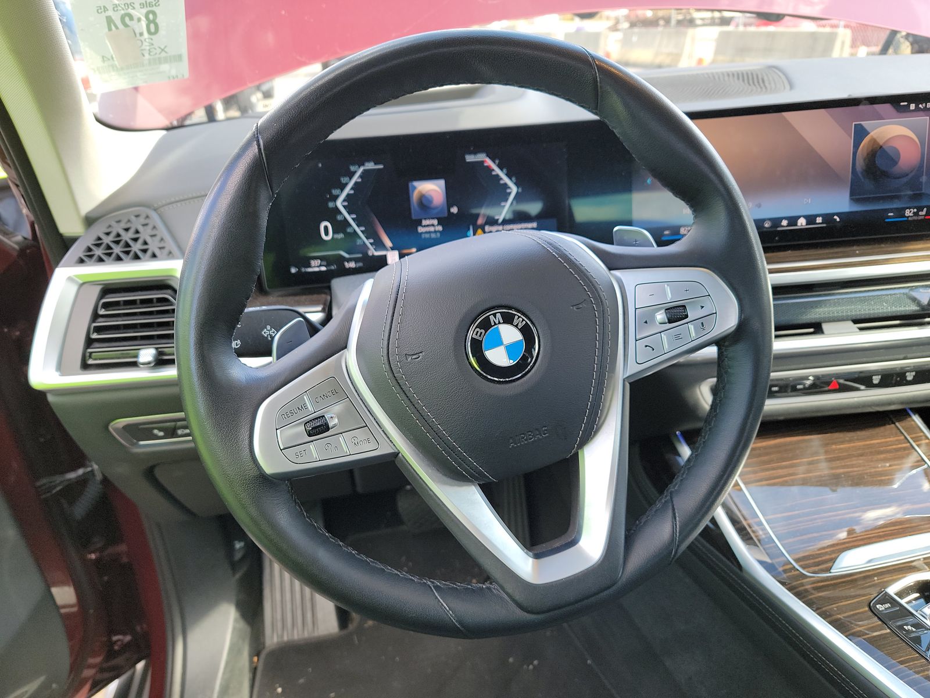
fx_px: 645
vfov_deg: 56.8
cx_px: 465
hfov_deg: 71.6
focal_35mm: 24
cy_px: 349
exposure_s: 1/59
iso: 81
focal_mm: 6.7
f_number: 1.8
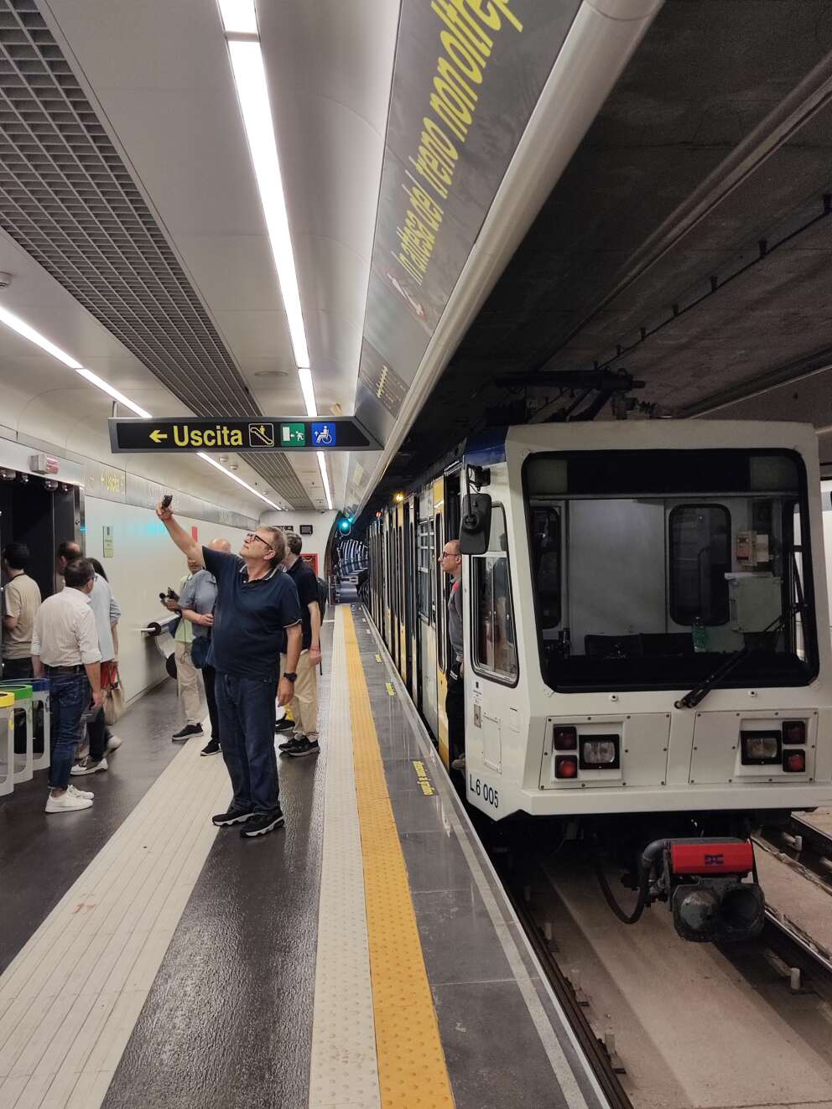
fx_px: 1026
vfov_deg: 56.8
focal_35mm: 32
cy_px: 554
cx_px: 416
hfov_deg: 44.2
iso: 120
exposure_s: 1/50
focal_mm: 4.71
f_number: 1.79
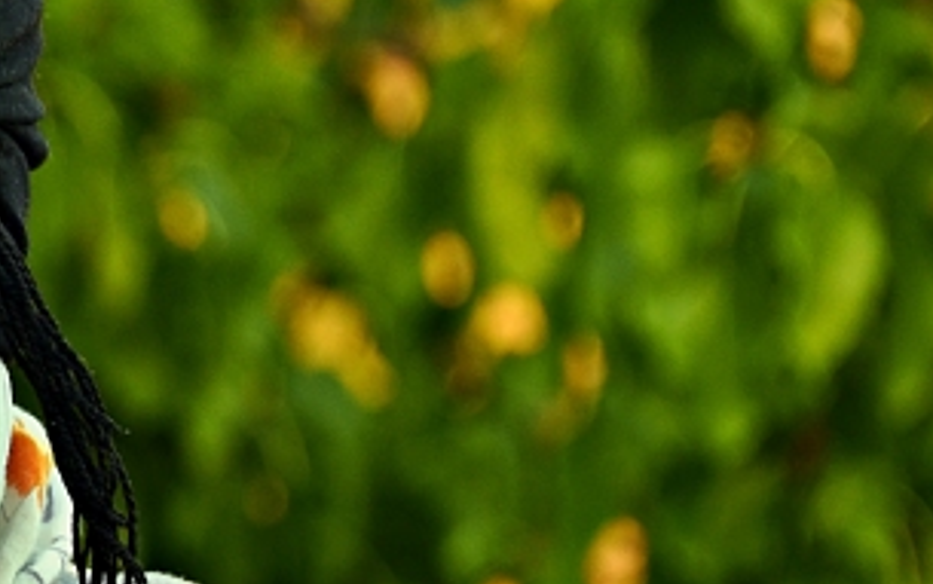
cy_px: 342
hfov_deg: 3.9
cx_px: -502
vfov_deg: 2.4
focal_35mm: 538
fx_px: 13680
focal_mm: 105
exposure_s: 1/50
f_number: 5.6
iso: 100
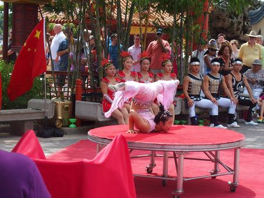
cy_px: 99
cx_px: 132
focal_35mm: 92
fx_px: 702
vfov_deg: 16.1
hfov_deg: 21.3
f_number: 3.5
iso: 100
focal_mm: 19.6
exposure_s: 1/500
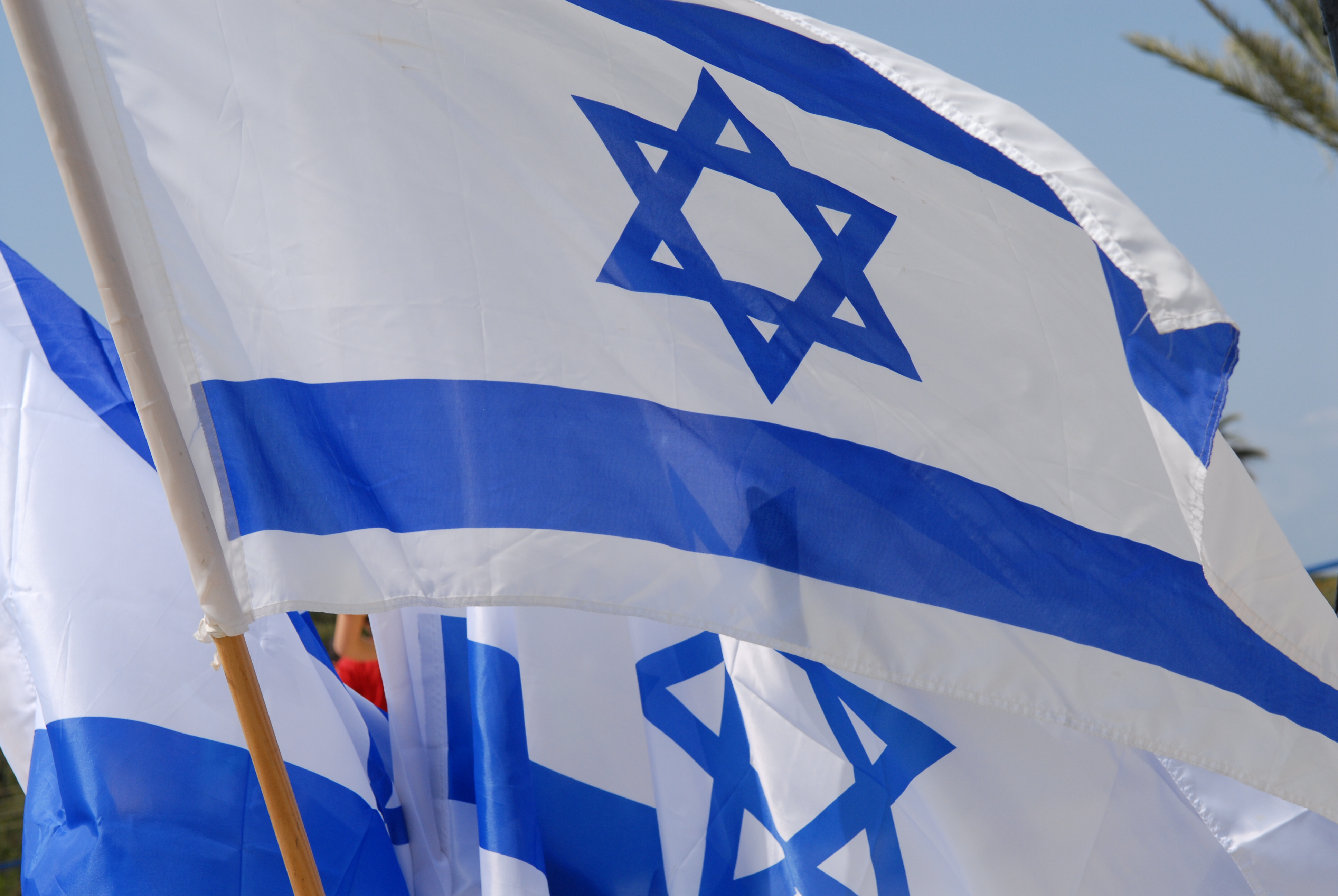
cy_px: 448
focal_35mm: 66
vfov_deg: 20.7
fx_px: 2456
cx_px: 669
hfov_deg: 30.5
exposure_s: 1/1600
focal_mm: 44
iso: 250
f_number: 6.3
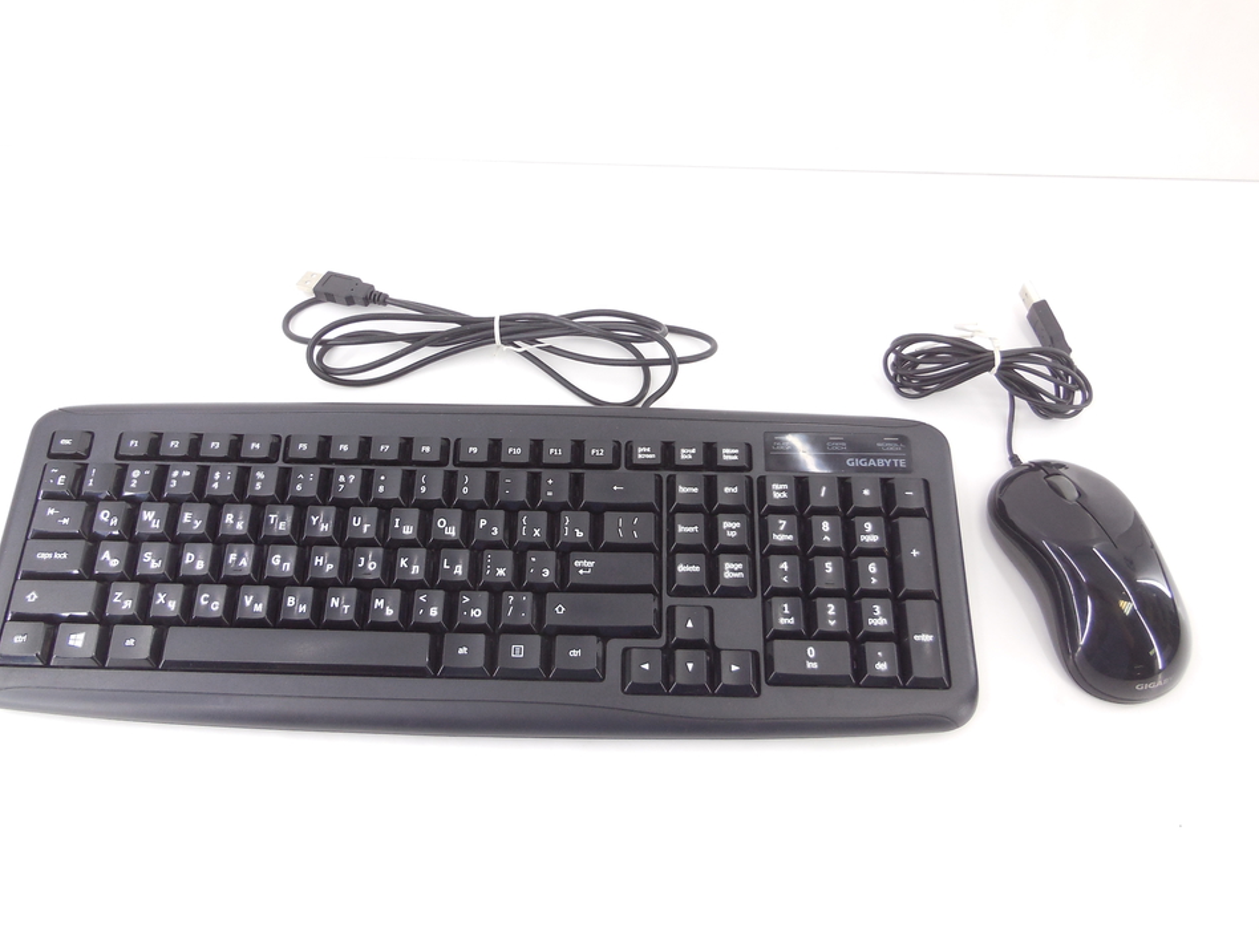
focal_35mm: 27
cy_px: 491
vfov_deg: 51.3
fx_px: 982
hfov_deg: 65.3
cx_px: 587
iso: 125
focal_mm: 4.5
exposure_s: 1/25
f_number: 3.1
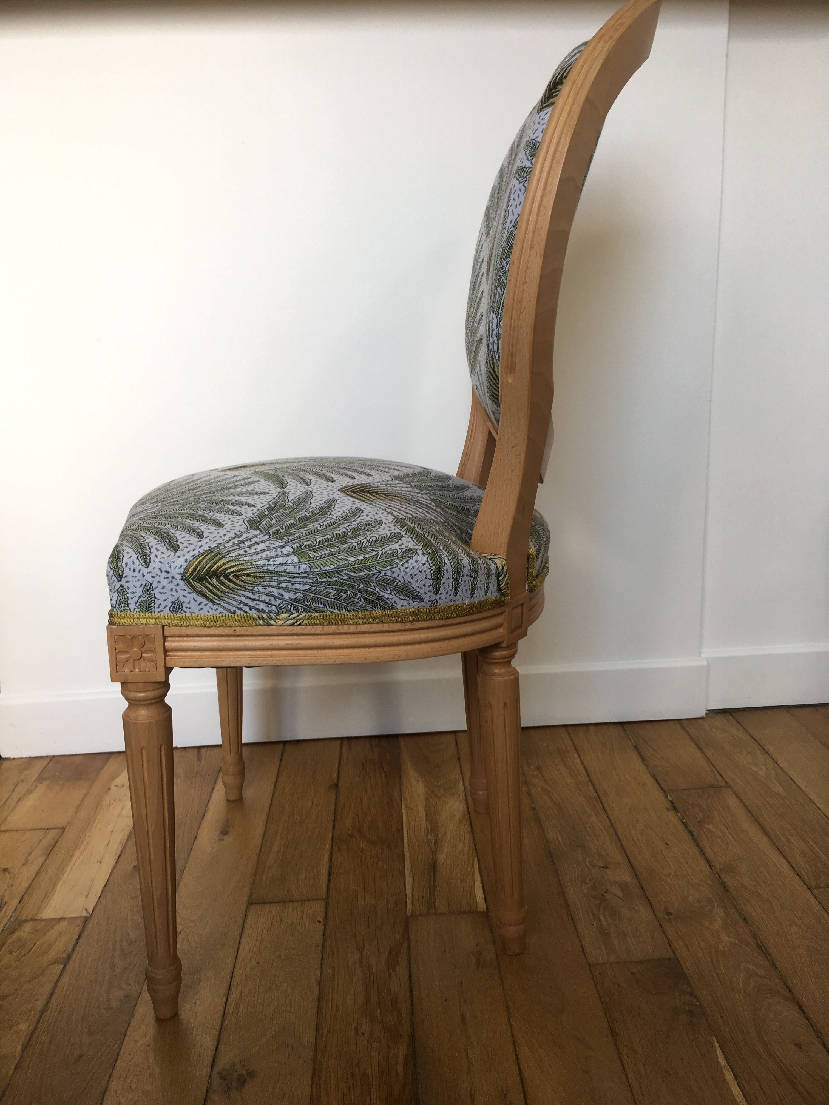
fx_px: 926
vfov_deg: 61.7
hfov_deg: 48.2
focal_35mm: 29
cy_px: 552
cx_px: 414
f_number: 2.2
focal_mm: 4.15
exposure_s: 1/33
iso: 25
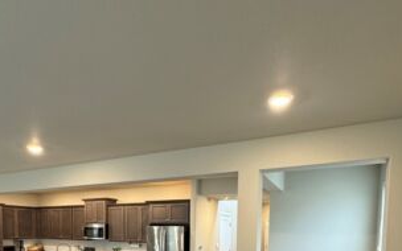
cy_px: 246
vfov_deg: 41.8
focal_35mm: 26
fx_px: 285
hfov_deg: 70.1
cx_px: 175
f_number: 2.2
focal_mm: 2.22
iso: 320
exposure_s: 1/60
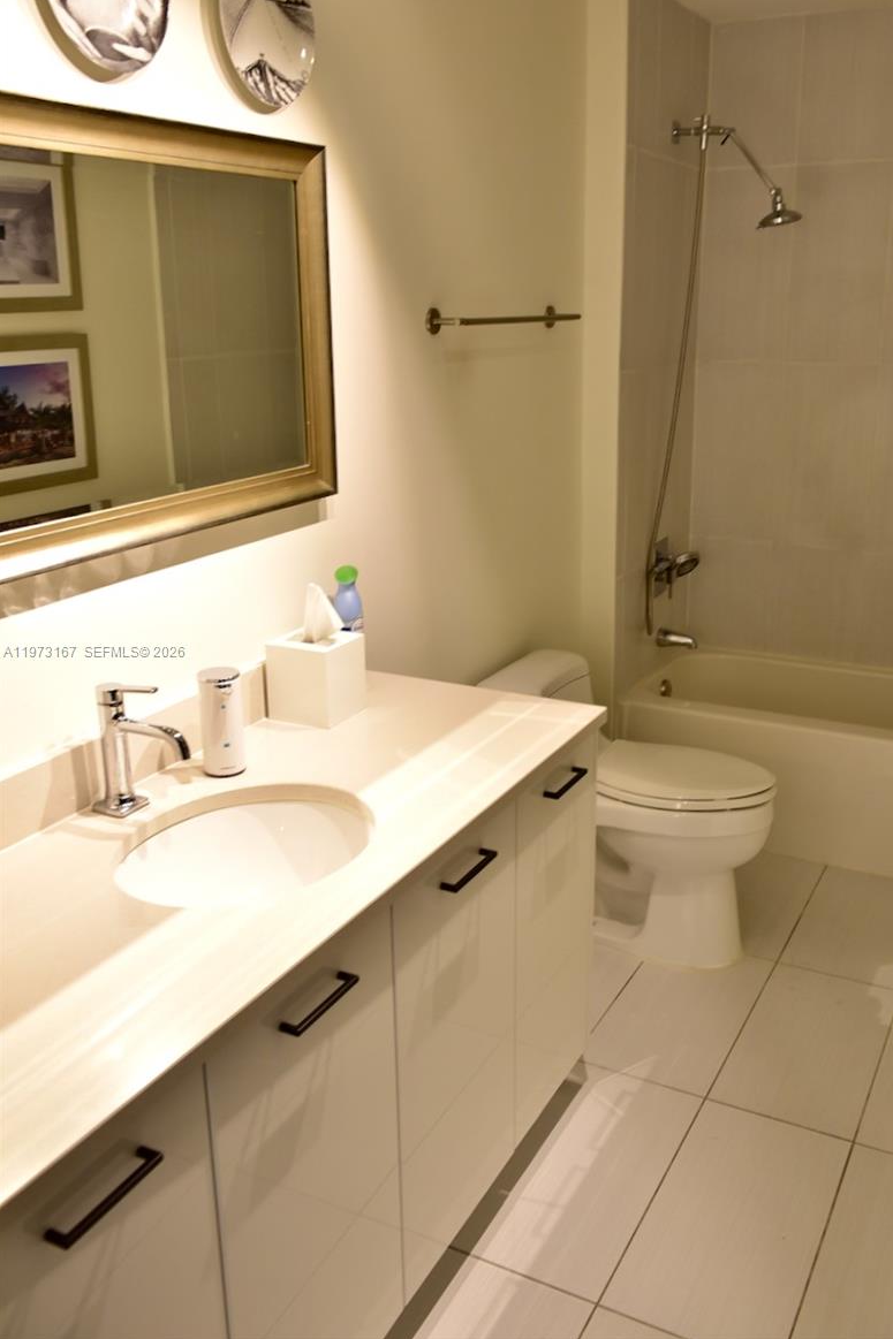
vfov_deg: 58.7
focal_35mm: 32
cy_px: 652
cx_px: 460
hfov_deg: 41.1
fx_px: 1191
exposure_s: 1/20
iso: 500
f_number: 4.5
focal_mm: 31
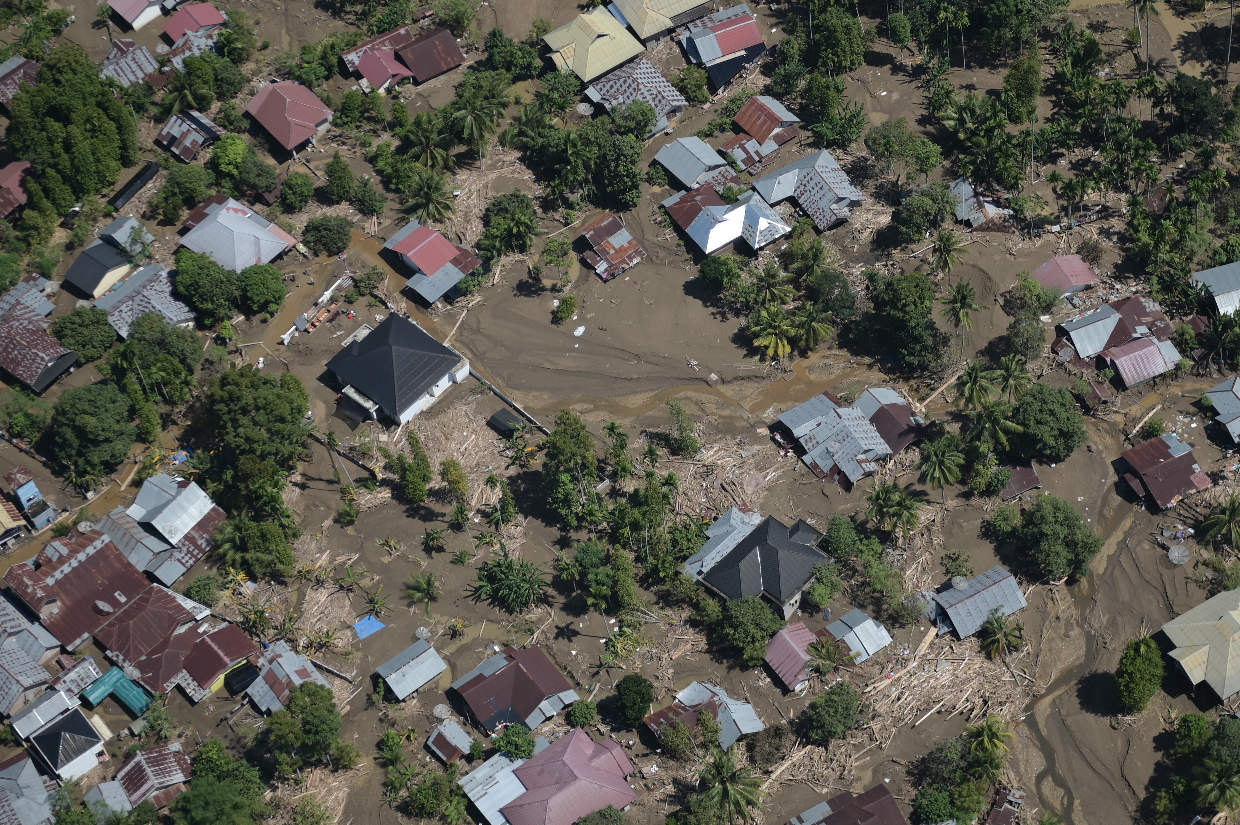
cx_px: 813
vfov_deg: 17.4
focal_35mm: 78
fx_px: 2685
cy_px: 277
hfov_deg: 25.9
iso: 100
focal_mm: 52
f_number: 2.8
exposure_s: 1/4000
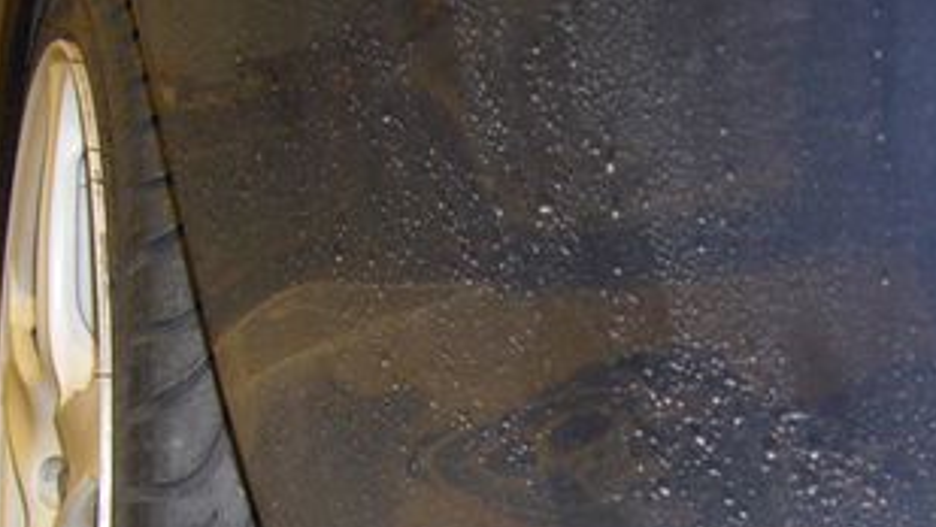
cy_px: 624
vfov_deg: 14.8
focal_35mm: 79
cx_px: 672
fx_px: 1961
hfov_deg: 26.6
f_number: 2.8
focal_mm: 5.8
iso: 80
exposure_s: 1/8
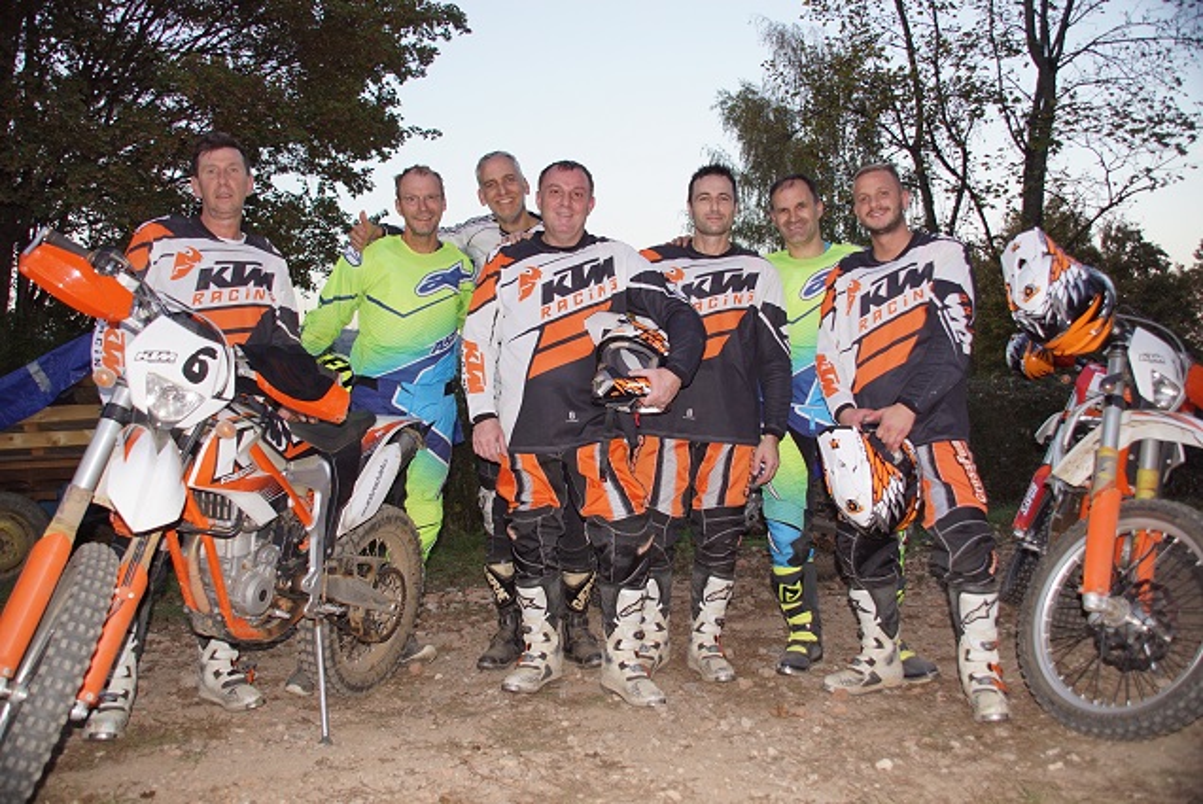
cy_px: 402
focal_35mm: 30
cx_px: 602
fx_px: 1003
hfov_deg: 61.9
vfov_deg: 43.7
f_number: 3.5
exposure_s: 1/160
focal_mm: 20
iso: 320
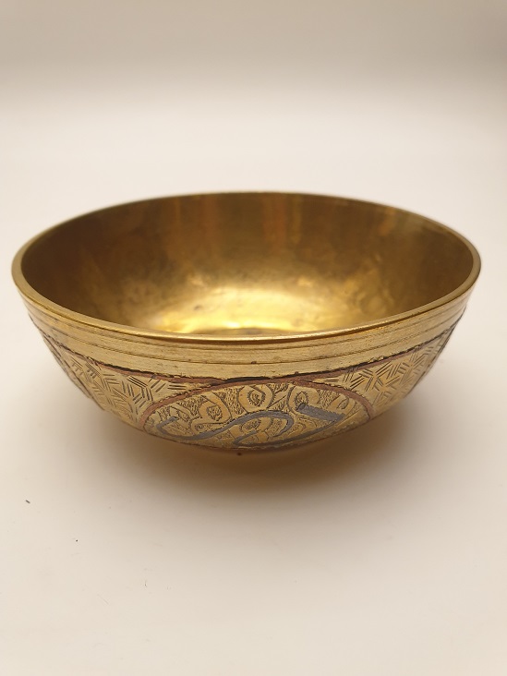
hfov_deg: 53.1
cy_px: 338
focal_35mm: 26
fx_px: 508
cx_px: 254
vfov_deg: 67.3
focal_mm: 4.3
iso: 320
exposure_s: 1/50
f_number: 2.4
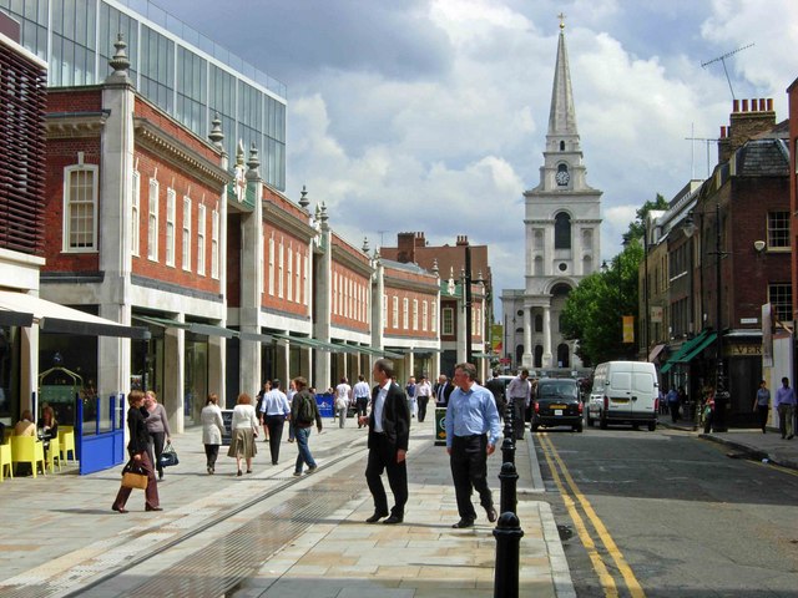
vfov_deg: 23.7
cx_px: 399
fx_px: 1429
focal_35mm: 62
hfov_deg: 31.2
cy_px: 299
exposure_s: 1/166
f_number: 7.7
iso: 50
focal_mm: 12.9
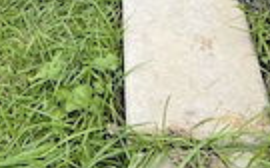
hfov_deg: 20.0
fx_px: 750
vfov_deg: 11.5
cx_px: 28
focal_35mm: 102
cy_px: -173
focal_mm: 5.7
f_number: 1.5
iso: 50
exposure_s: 1/880
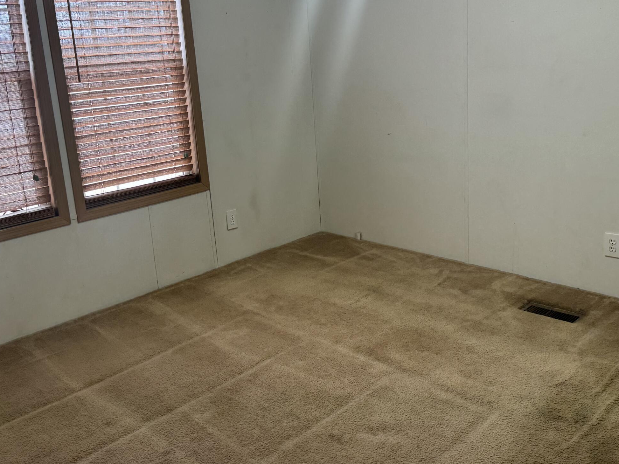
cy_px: 204
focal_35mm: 37
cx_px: 300
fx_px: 662
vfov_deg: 38.6
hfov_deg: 50.1
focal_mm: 6.86
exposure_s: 1/120
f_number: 1.78
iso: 125
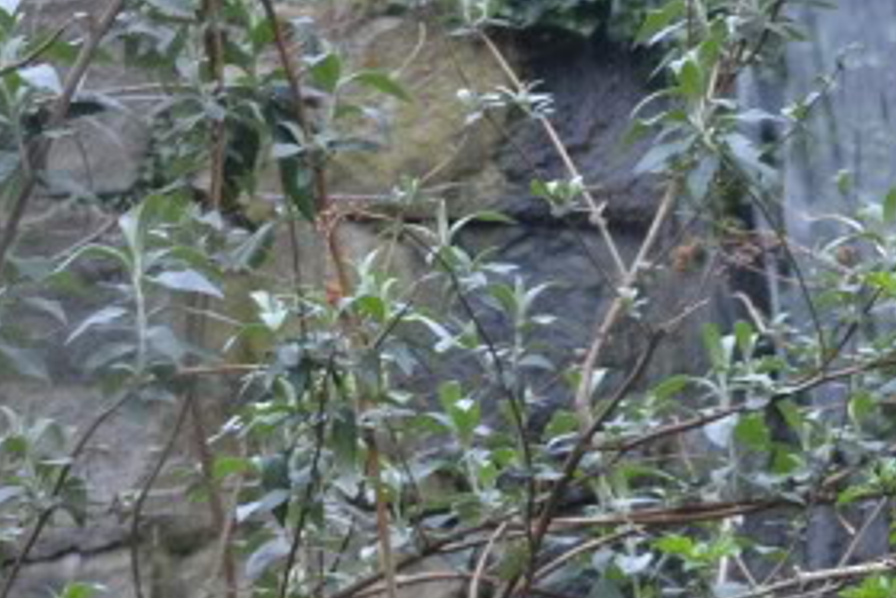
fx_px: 4777
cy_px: 851
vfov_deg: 7.1
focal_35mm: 192
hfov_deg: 10.7
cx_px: 683
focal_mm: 35
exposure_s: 1/20
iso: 400
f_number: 5
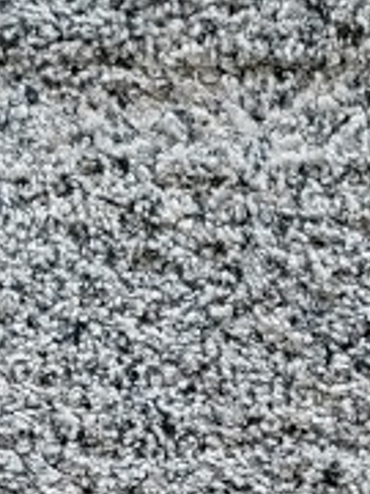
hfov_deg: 11.5
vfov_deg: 12.4
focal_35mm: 123
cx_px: 556
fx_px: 1753
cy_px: 1202
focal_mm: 6.7
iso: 500
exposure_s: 1/40
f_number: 1.8
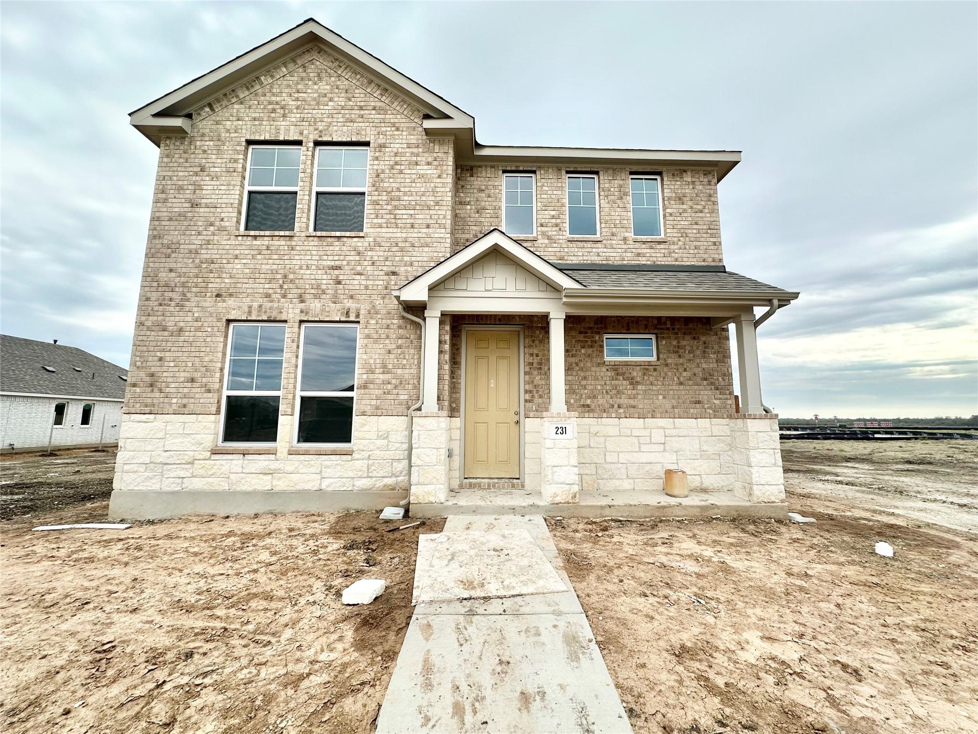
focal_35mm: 14
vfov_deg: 85.7
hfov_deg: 102.1
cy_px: 367
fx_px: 396
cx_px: 489
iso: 40
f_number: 2.2
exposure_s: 1/578
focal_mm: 2.22
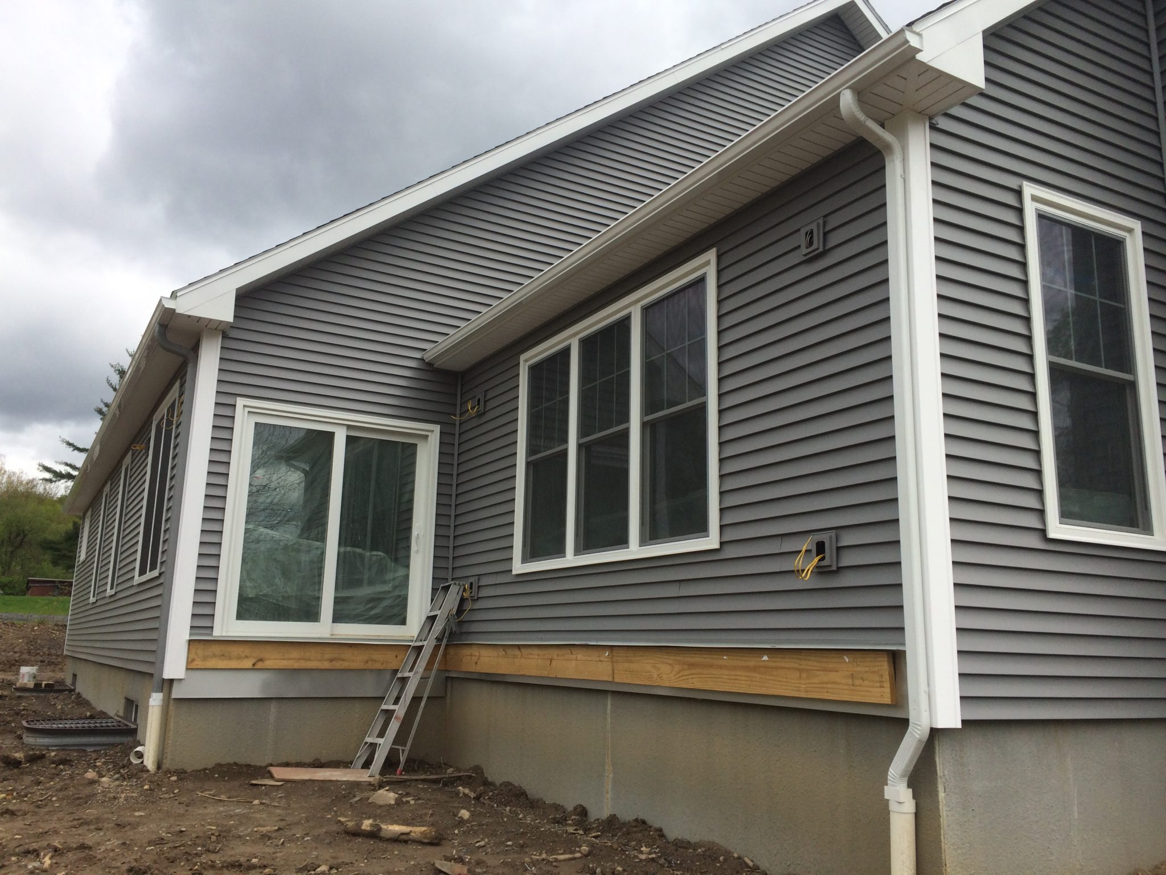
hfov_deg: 61.7
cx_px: 583
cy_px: 438
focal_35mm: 29
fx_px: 977
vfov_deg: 48.2
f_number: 2.2
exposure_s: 1/2415
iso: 32
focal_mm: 4.15
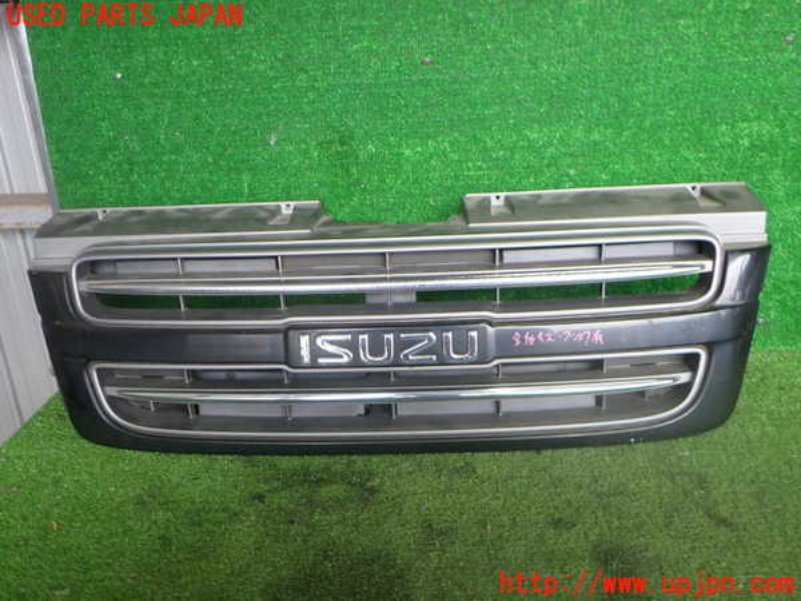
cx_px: 400
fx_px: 694
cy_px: 300
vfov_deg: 46.8
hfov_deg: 60.0
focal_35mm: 30
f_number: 2.3
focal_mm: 5.4
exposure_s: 1/80
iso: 200
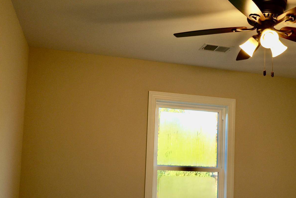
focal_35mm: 41
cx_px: 172
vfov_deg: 32.1
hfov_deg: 47.2
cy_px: 147
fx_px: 337
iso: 640
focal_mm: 24
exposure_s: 1/60
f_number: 8
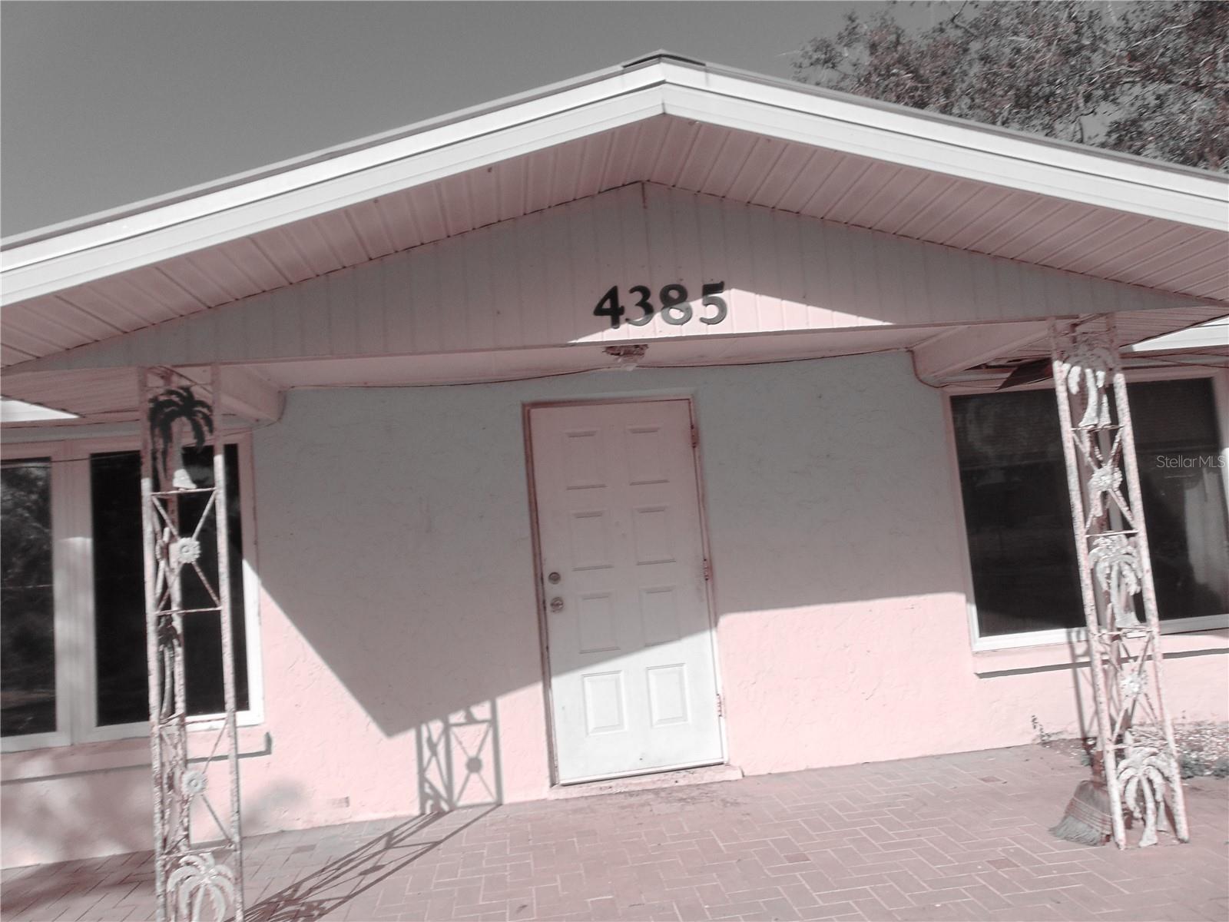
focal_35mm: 25
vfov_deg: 54.9
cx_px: 614
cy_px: 461
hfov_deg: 69.4
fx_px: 888
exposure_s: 1/320
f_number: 7.7
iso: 80
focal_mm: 4.5
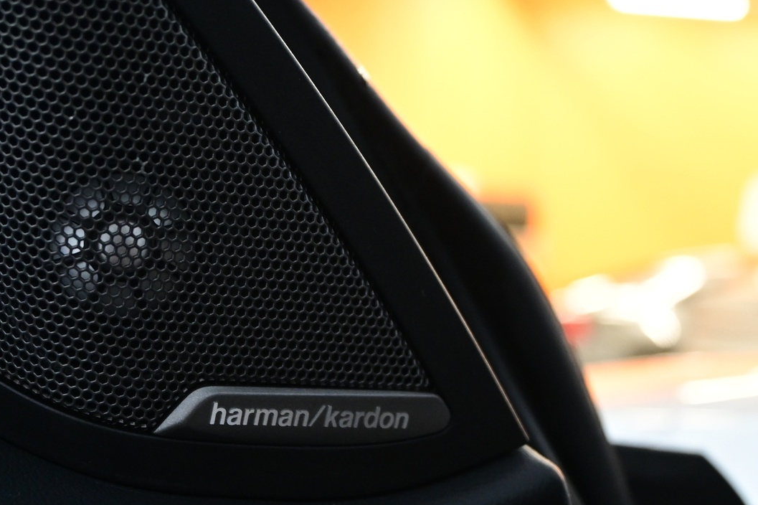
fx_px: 1452
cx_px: 323
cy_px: 358
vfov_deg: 19.6
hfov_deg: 29.2
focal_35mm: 69
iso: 1800
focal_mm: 30
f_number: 4.8
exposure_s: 1/50
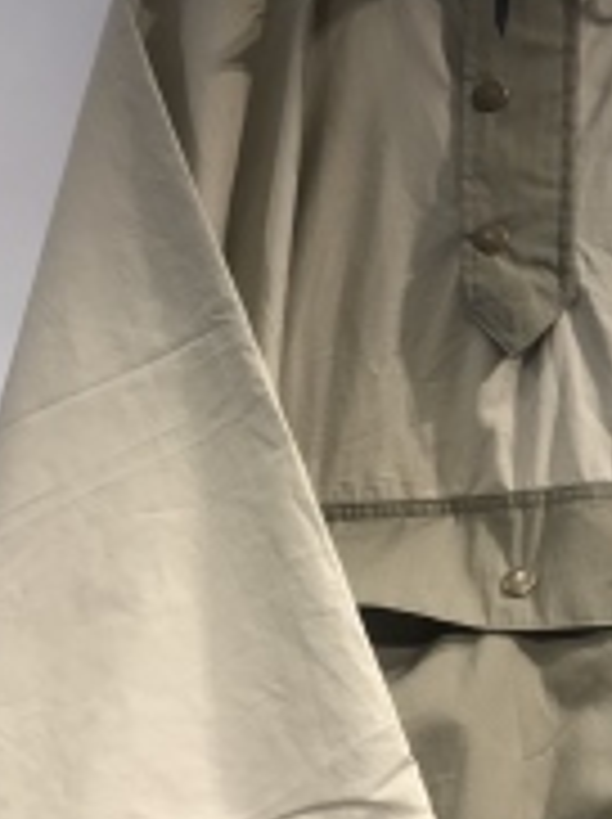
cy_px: 490
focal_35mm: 77
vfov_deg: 25.3
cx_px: 560
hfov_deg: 18.7
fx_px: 1819
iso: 25
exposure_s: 1/50
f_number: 1.8
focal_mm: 3.99
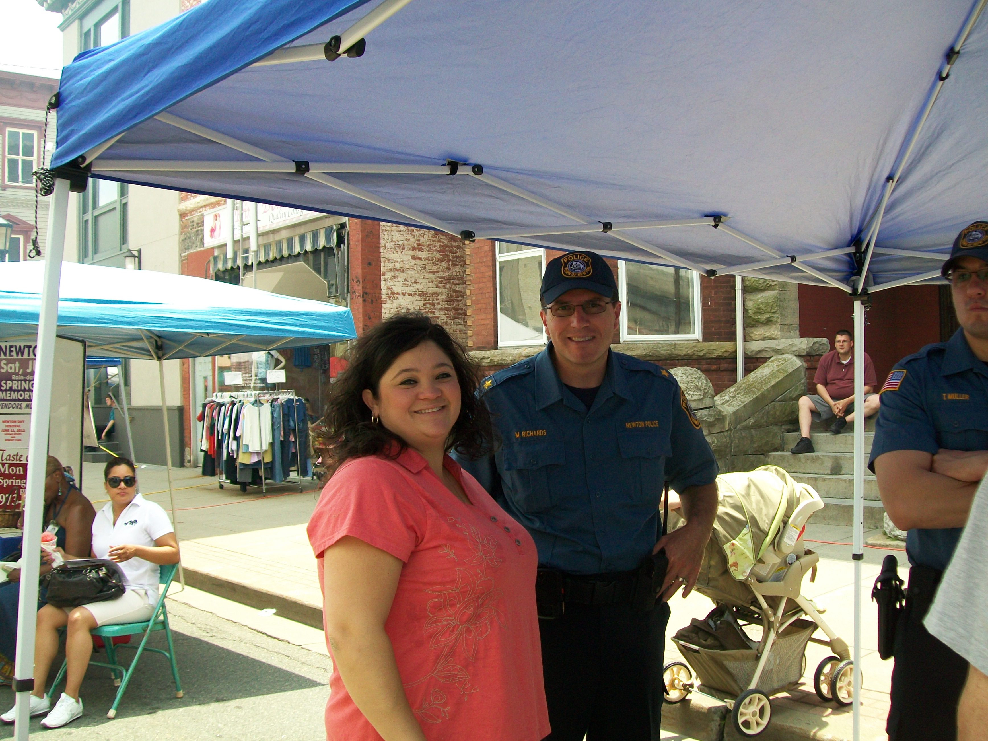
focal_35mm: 36
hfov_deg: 51.4
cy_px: 370
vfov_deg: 39.7
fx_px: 1028
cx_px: 494
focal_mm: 6
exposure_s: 1/320
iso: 64
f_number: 2.7
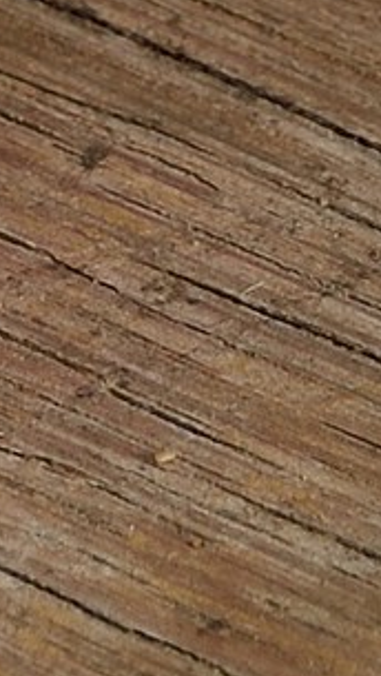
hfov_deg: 2.1
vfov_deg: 3.6
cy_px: -1576
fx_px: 10343
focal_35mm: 577
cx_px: 106
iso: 200
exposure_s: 1/200
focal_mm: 70
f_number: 11
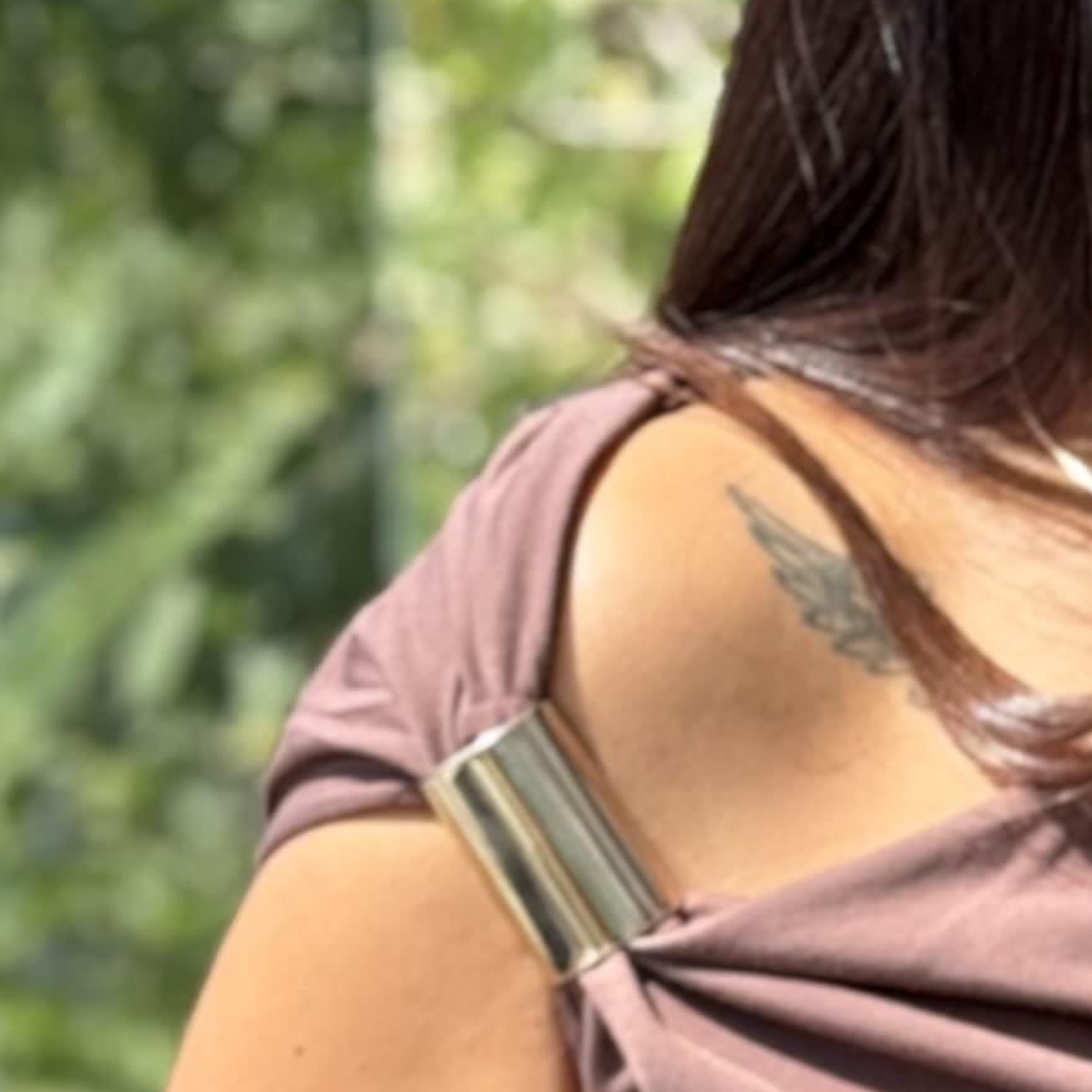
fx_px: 7067
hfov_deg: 8.7
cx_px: 1502
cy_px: 1258
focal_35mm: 198
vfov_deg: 8.7
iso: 80
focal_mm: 6.76
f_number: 1.78
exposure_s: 1/570
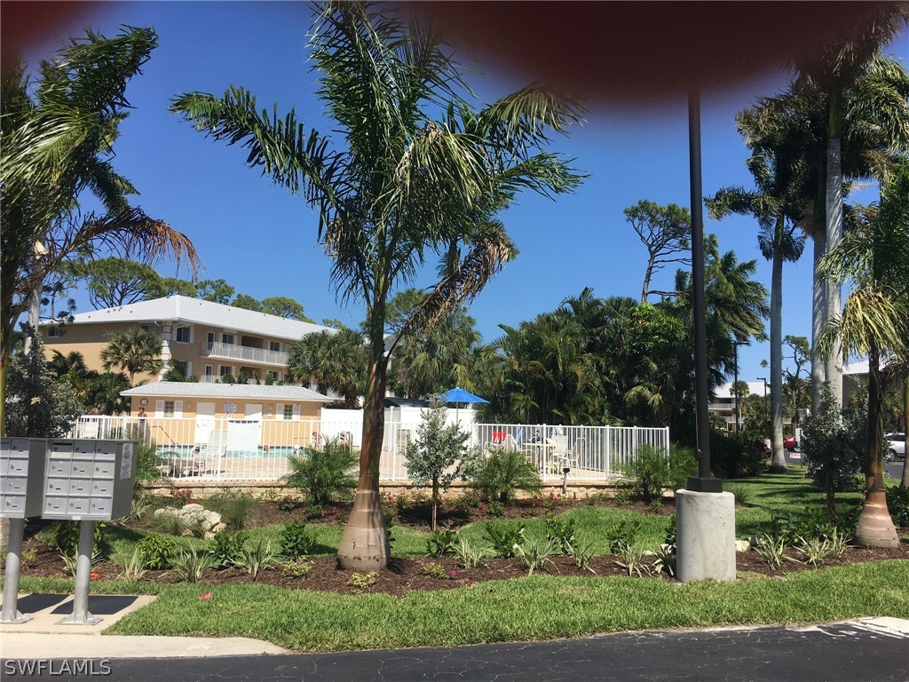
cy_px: 341
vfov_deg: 48.2
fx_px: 762
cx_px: 454
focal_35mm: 29
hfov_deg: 61.7
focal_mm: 4.15
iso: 25
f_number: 2.2
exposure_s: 1/1748
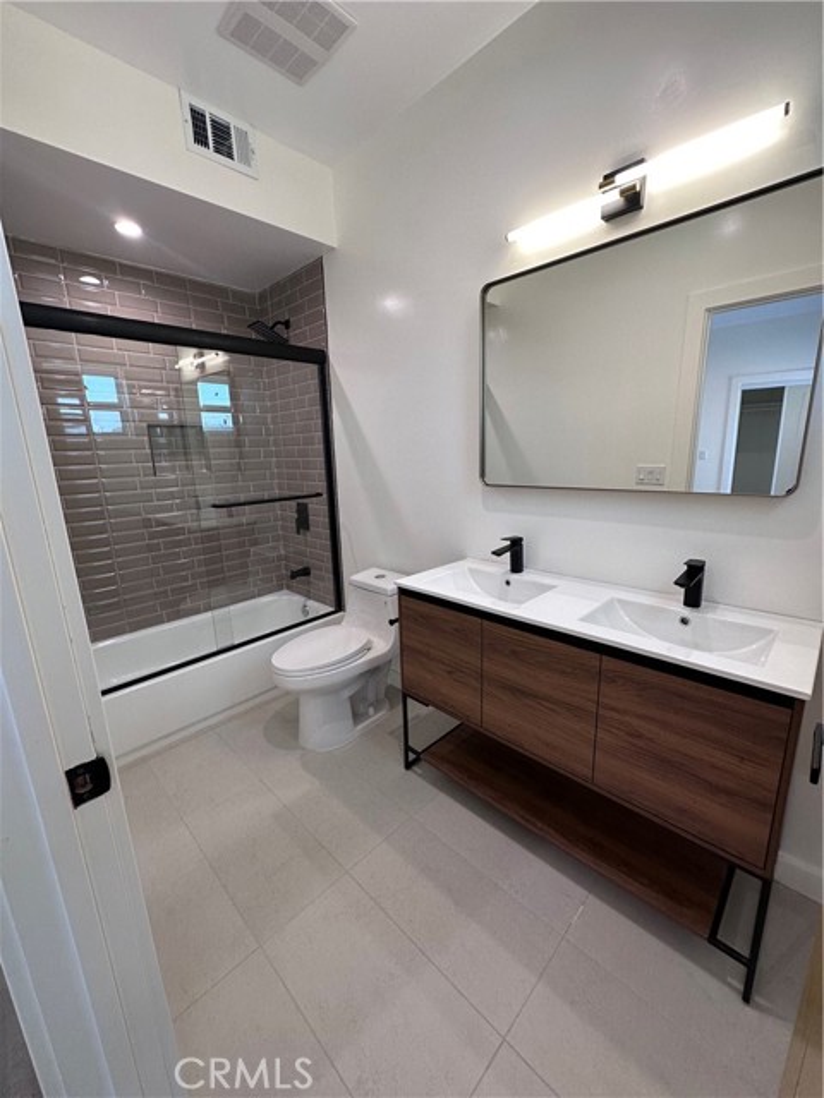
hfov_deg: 85.7
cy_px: 549
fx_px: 444
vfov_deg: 102.1
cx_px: 412
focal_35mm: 14
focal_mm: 2.22
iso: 160
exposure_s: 1/120
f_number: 2.2
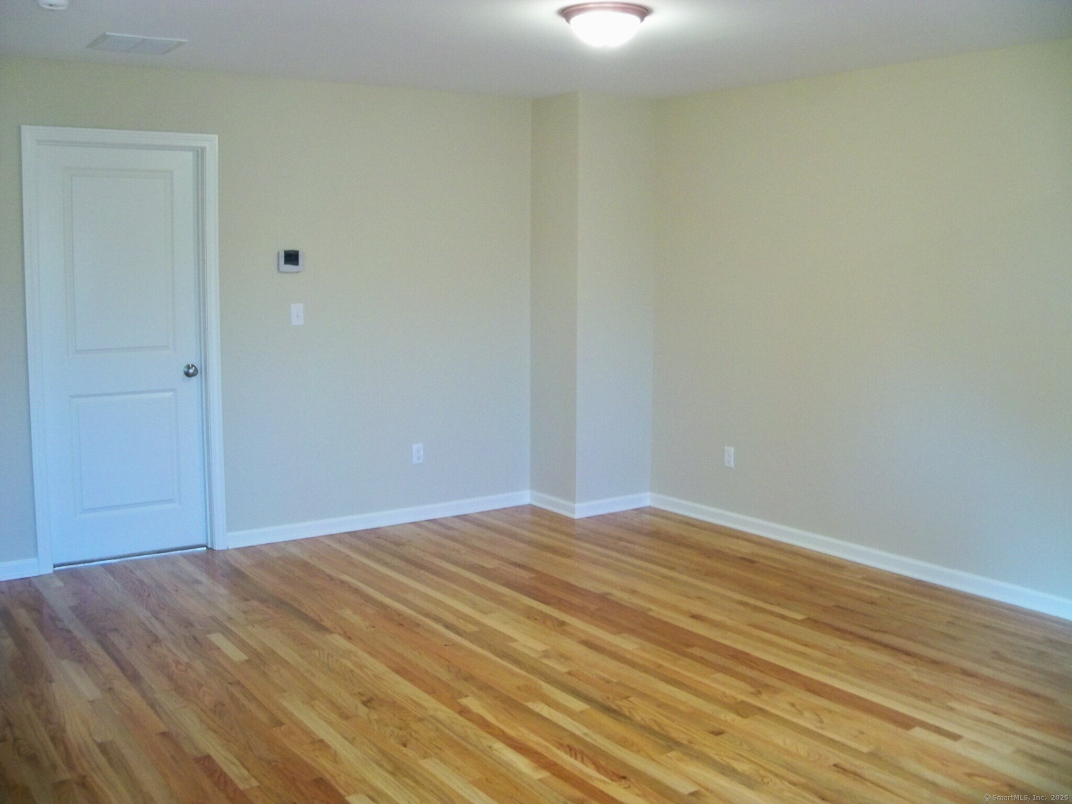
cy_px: 402
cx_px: 536
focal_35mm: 35
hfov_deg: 52.6
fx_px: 1084
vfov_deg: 40.7
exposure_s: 1/25
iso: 400
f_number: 3.5
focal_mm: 6.2
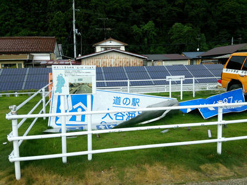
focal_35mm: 30
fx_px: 214
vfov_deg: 46.8
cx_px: 124
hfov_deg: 60.0
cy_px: 92
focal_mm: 4.06
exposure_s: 1/406
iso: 40
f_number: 1.94
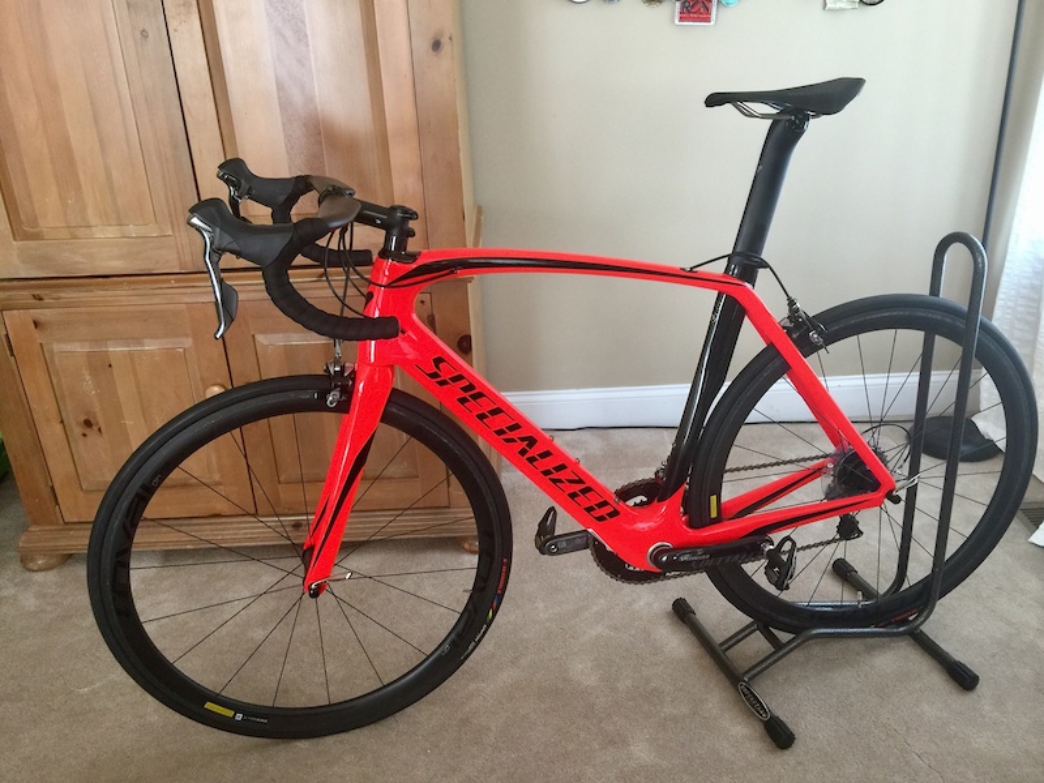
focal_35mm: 29
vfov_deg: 48.2
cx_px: 522
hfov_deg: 61.7
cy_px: 392
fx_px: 875
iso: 50
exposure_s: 1/30
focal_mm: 4.15
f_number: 2.2
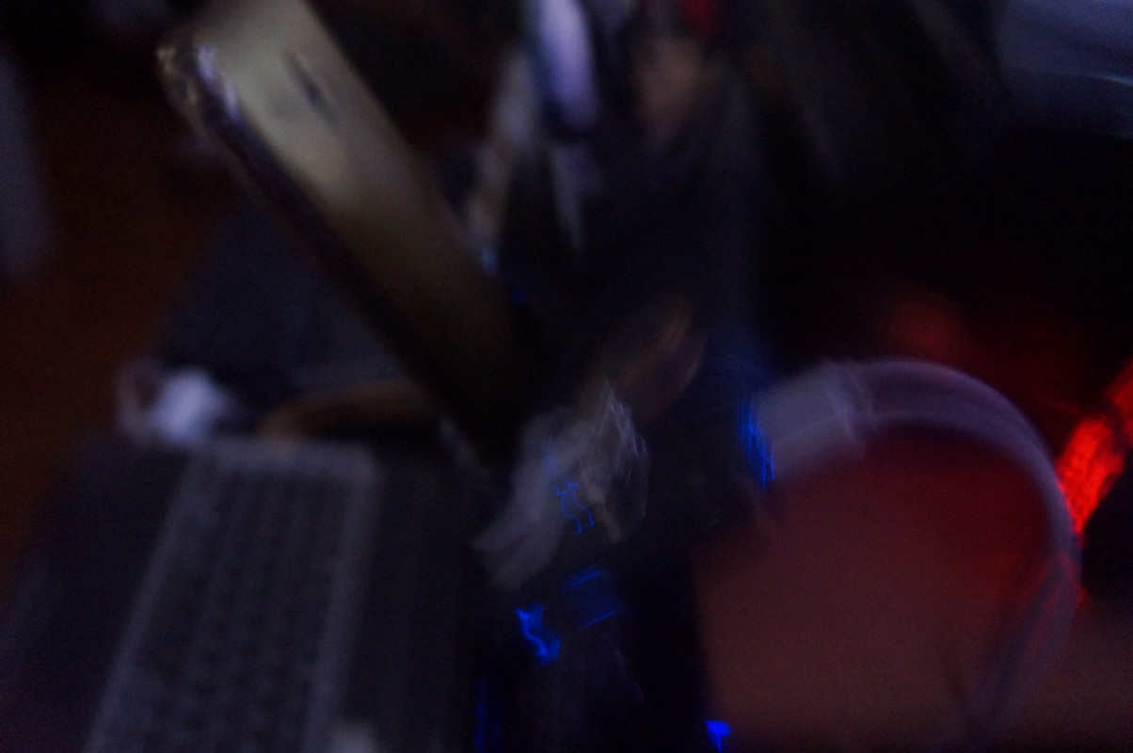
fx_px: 849
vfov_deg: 47.8
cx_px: 566
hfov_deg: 67.4
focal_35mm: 27
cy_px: 376
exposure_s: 1/2.5
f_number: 3.5
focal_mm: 18
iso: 3200
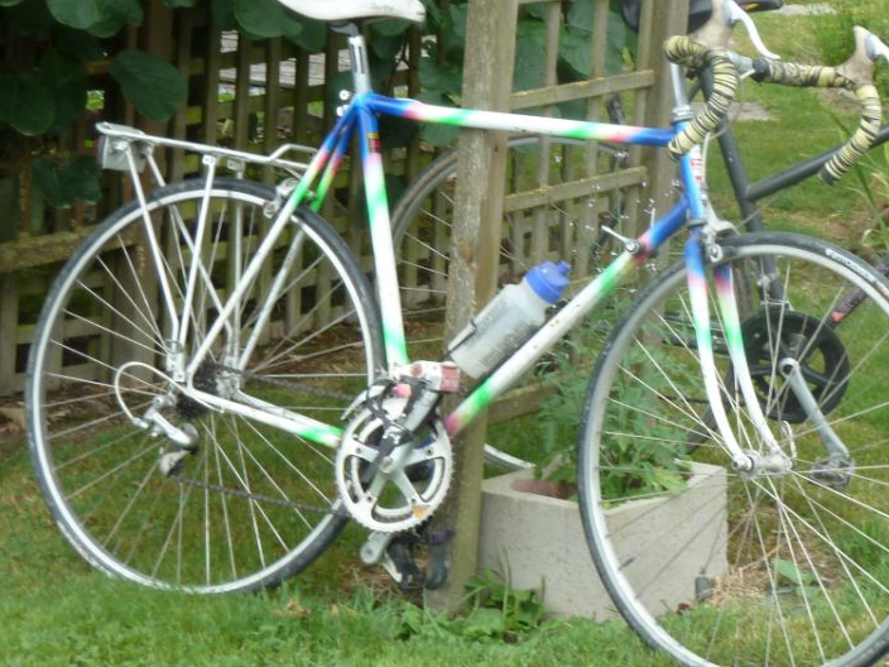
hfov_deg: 14.7
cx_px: 751
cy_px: 230
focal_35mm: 133
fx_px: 3416
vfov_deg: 11.1
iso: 80
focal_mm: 12.8
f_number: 4.2
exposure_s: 1/60
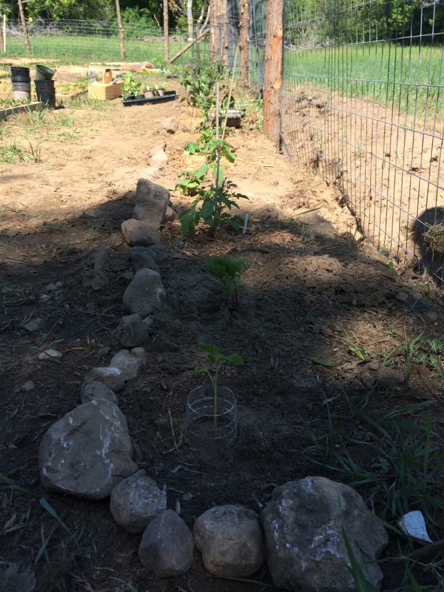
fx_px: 496
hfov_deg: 48.2
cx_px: 222
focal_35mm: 29
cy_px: 296
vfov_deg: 61.7
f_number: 2.2
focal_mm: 4.15
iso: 32
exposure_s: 1/1001
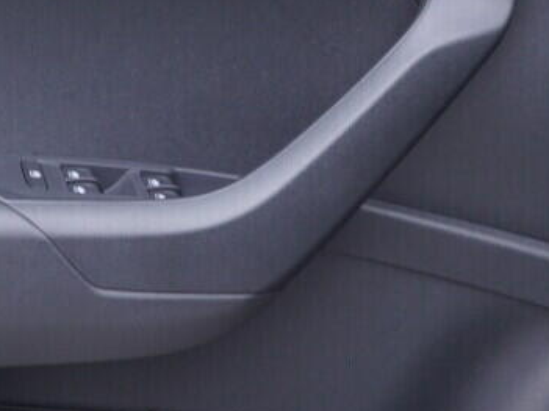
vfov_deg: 10.4
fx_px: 2251
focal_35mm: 142
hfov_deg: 13.9
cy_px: 244
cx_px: 144
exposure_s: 1/40
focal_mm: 24
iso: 125
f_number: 2.8
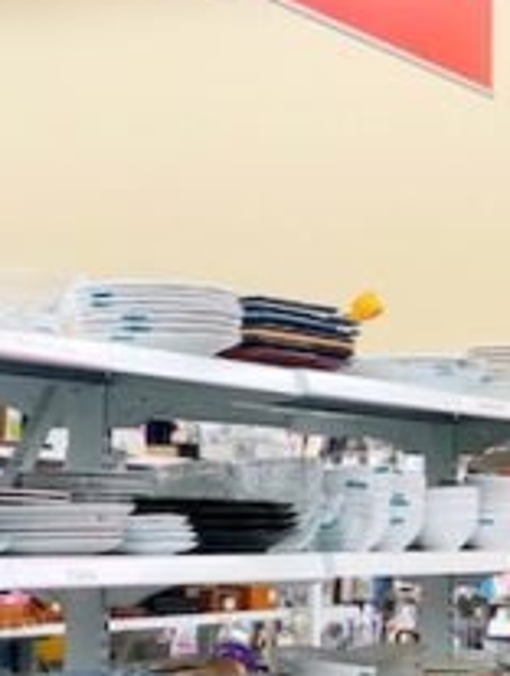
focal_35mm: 108
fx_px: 2115
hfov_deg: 13.7
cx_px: 324
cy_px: 581
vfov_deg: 18.0
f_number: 1.8
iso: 25
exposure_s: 1/40
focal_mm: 4
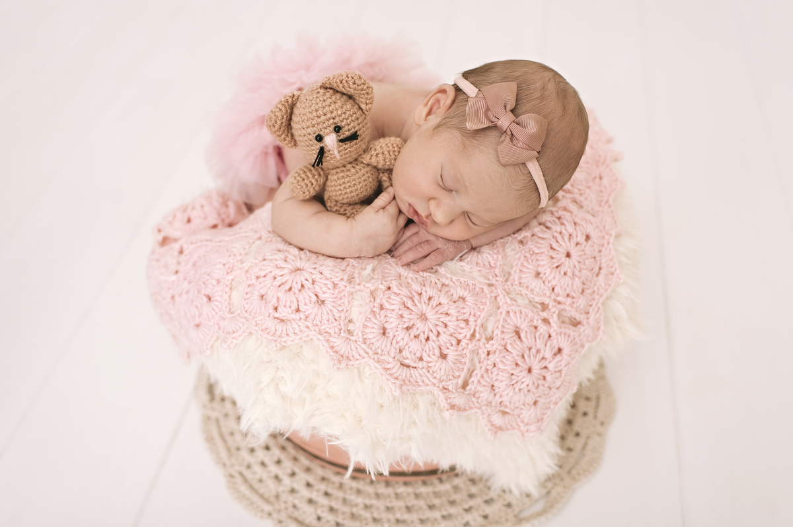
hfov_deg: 54.5
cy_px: 264
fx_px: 770
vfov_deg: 37.8
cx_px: 396
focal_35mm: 35
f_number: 3.5
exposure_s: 1/250
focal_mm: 35
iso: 400
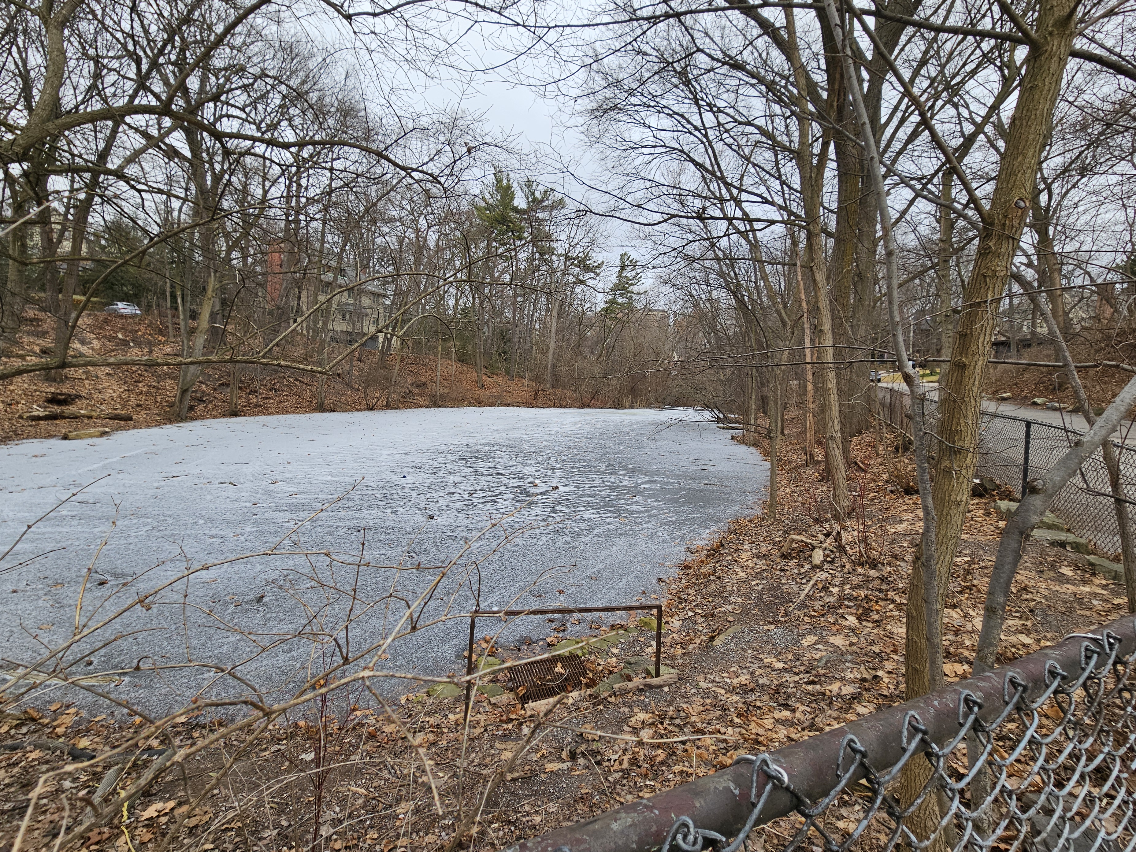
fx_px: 459
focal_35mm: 14
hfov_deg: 102.0
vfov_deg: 85.6
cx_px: 539
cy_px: 402
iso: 50
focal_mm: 2.2
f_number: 2.2
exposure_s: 1/518
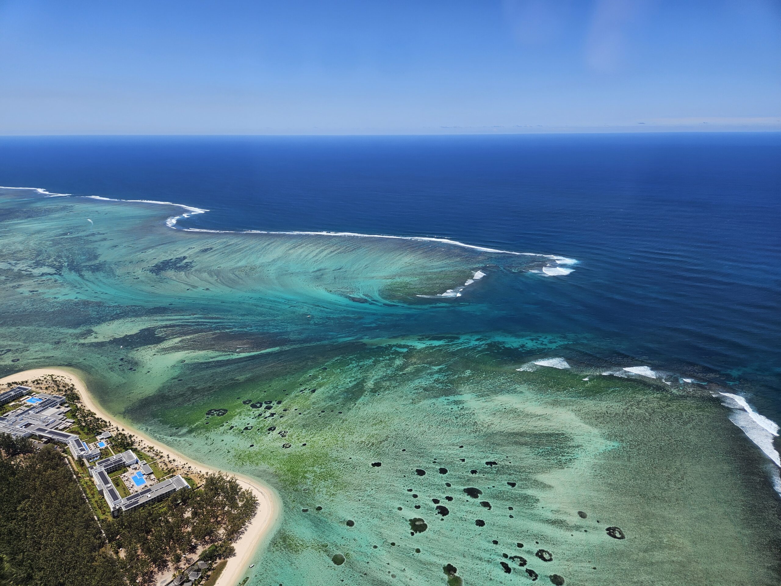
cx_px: 390
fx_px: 519
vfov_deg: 58.9
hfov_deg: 73.9
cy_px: 293
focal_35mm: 23
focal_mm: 5.4
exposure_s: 1/2628
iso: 25
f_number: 1.8
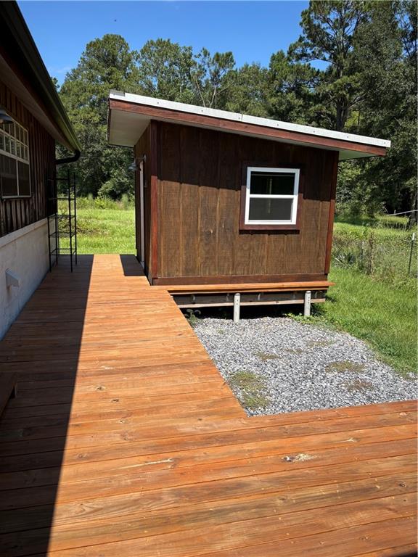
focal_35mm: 26
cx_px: 209
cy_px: 278
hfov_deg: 53.1
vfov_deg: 67.3
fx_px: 419
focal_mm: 5.96
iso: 50
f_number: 1.6
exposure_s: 1/1984
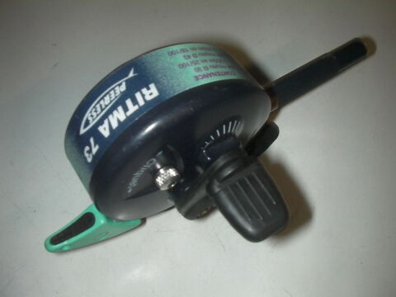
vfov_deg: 37.7
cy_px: 148
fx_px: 435
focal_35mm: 38
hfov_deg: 49.0
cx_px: 198
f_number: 5.6
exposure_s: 1/30
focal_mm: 6.3
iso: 200
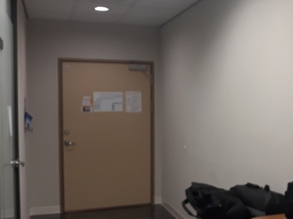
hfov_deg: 40.2
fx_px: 389
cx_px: 216
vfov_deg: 31.5
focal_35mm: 46
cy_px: 116
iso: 100
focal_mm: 3.71
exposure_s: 1/40
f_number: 1.7
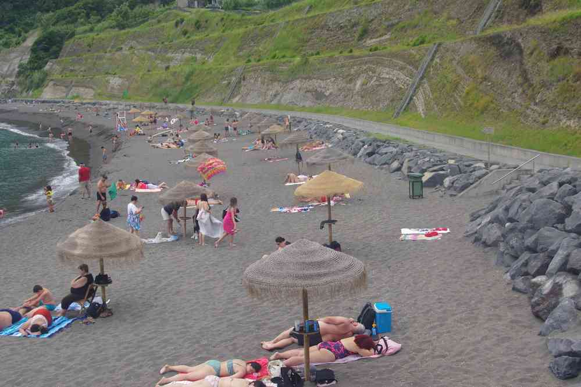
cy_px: 194
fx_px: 678
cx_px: 290
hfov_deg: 46.4
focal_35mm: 42
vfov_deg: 31.9
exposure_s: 1/60
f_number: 10
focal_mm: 28
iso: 200
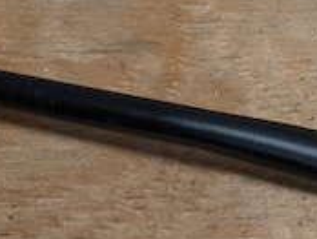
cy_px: -170
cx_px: 472
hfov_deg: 14.8
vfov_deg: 11.3
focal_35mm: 124
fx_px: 1137
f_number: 1.8
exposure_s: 1/120
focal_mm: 4.44
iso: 104
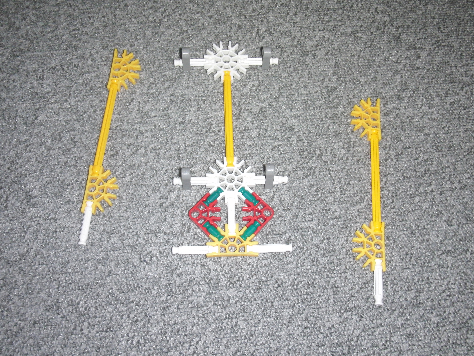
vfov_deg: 37.7
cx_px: 237
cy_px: 178
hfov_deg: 49.0
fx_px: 520
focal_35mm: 38
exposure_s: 1/40
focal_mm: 6.66
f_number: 3.9
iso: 250
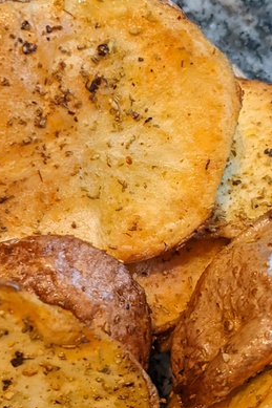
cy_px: 176
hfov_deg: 18.2
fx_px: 839
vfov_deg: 27.3
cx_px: 56
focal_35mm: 74
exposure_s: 1/40
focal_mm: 4.44
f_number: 1.8
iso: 119
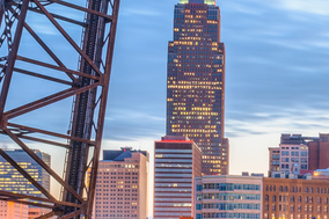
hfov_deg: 15.2
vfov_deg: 10.6
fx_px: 1169
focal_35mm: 128
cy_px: 209
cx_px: 439
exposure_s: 25
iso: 64
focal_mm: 29
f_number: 11
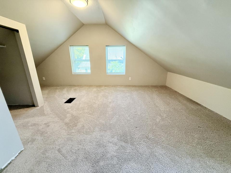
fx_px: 93
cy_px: 86
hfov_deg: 102.1
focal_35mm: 14
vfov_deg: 85.7
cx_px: 116
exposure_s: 1/120
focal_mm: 2.22
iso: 320
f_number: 2.2
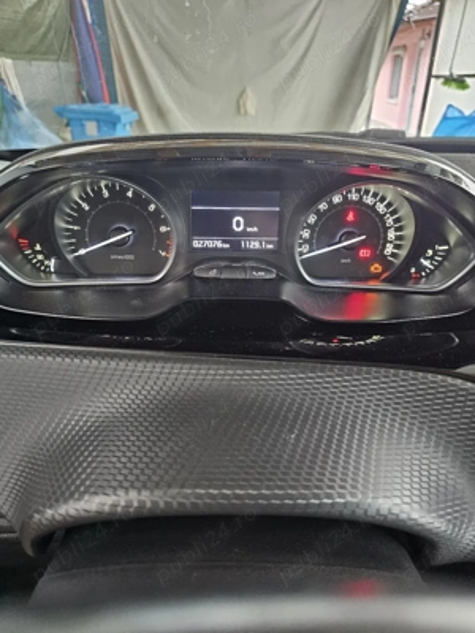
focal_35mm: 23
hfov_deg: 58.9
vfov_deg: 73.9
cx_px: 238
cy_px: 316
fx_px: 421
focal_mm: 6.3
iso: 500
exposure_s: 1/33.4
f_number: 1.7
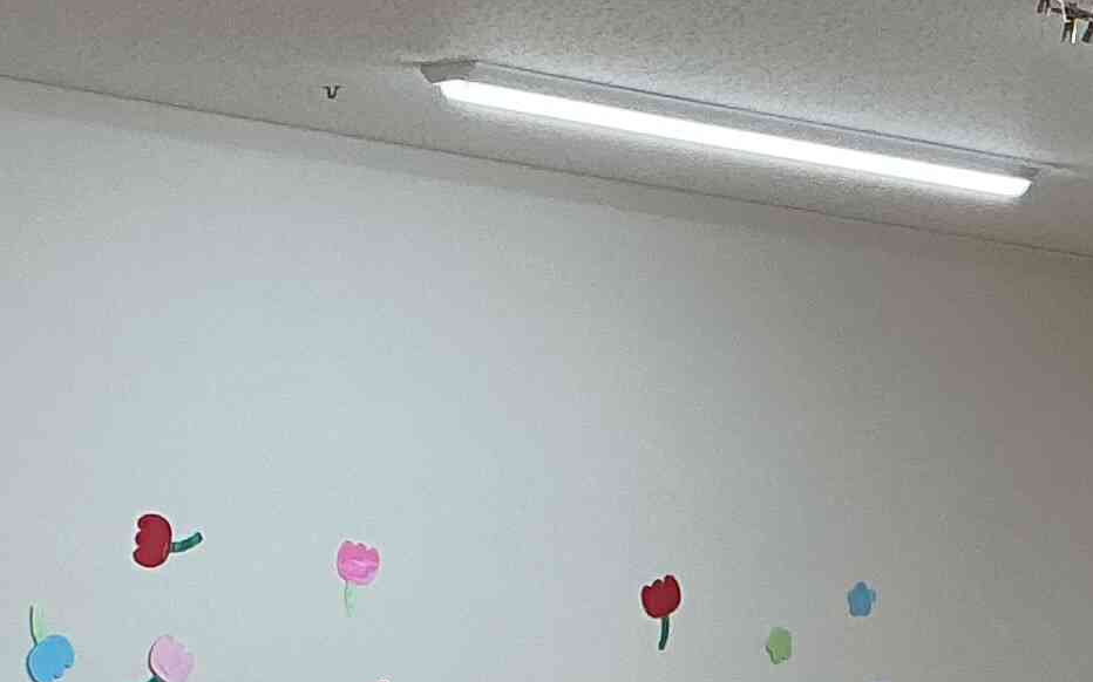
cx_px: 244
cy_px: 664
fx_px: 3961
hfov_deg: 15.6
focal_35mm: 133
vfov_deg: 9.8
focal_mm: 3
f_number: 1.8
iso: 40
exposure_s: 1/120
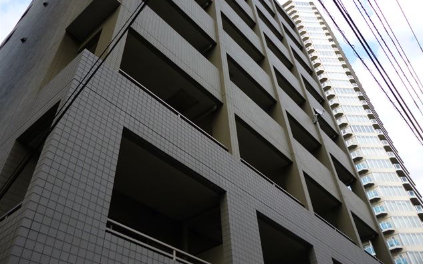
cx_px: 213
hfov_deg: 62.9
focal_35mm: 30
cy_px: 109
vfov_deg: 41.7
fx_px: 346
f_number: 3.1
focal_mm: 5
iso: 100
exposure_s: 1/200
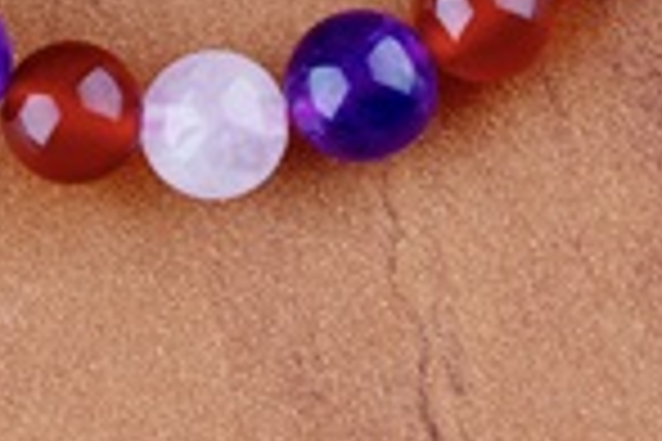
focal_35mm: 397
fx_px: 7300
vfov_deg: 3.4
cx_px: 180
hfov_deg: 5.2
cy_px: -358
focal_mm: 90
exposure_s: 1/160
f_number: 13
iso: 100
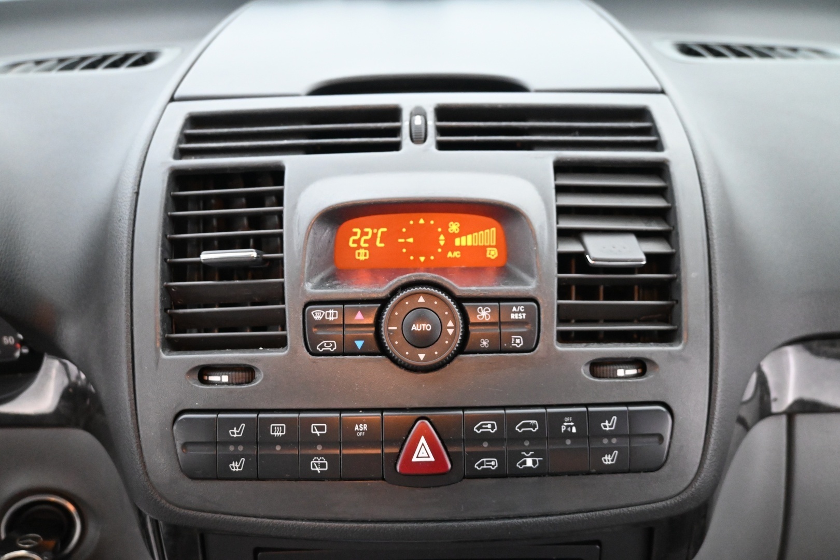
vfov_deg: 49.1
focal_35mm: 26
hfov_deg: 68.9
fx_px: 612
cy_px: 280
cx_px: 420
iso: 4500
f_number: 3.5
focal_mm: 17.5
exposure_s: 1/30
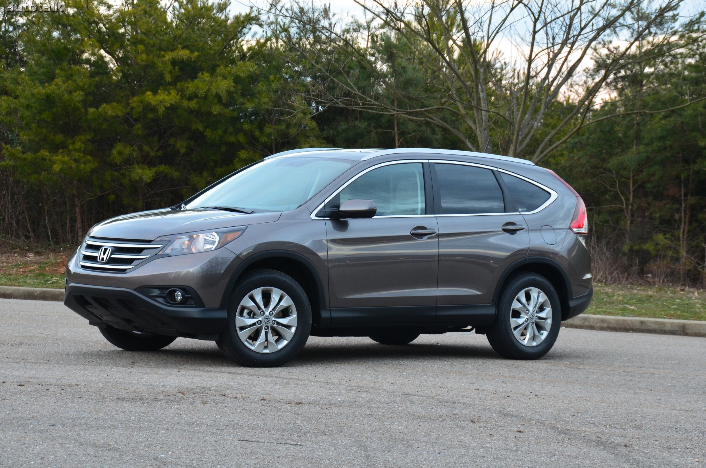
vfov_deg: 14.0
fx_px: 1908
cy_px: 234
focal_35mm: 98
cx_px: 353
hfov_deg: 21.0
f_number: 8
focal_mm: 65
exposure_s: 1/20
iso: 800
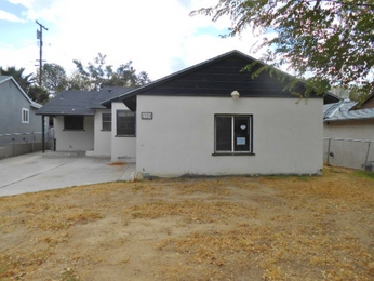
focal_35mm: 26
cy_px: 140
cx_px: 187
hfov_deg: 67.3
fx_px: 281
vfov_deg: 53.1
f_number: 3.5
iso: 80
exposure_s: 1/500
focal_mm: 4.6
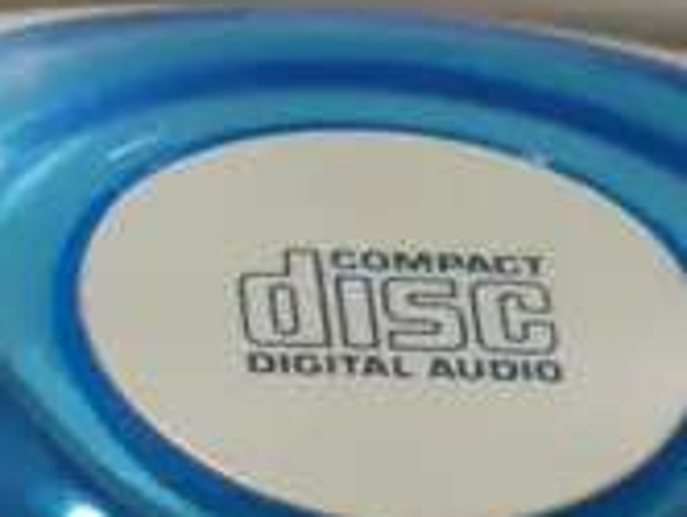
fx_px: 5625
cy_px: 1102
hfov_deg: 7.0
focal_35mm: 283
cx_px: 157
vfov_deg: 5.2
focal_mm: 23
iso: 200
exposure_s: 1/80
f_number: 5.1
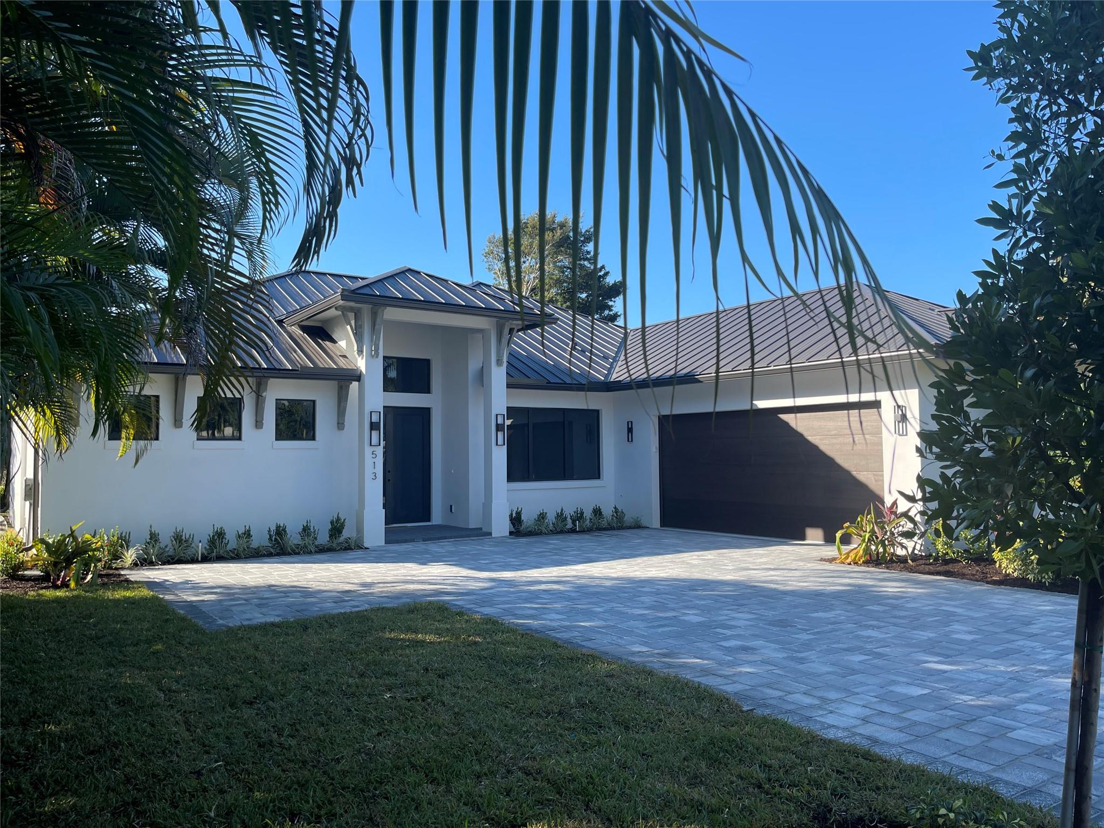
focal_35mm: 25
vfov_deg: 54.9
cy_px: 414
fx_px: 797
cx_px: 552
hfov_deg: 69.4
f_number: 1.6
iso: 32
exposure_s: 1/1309
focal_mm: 5.1
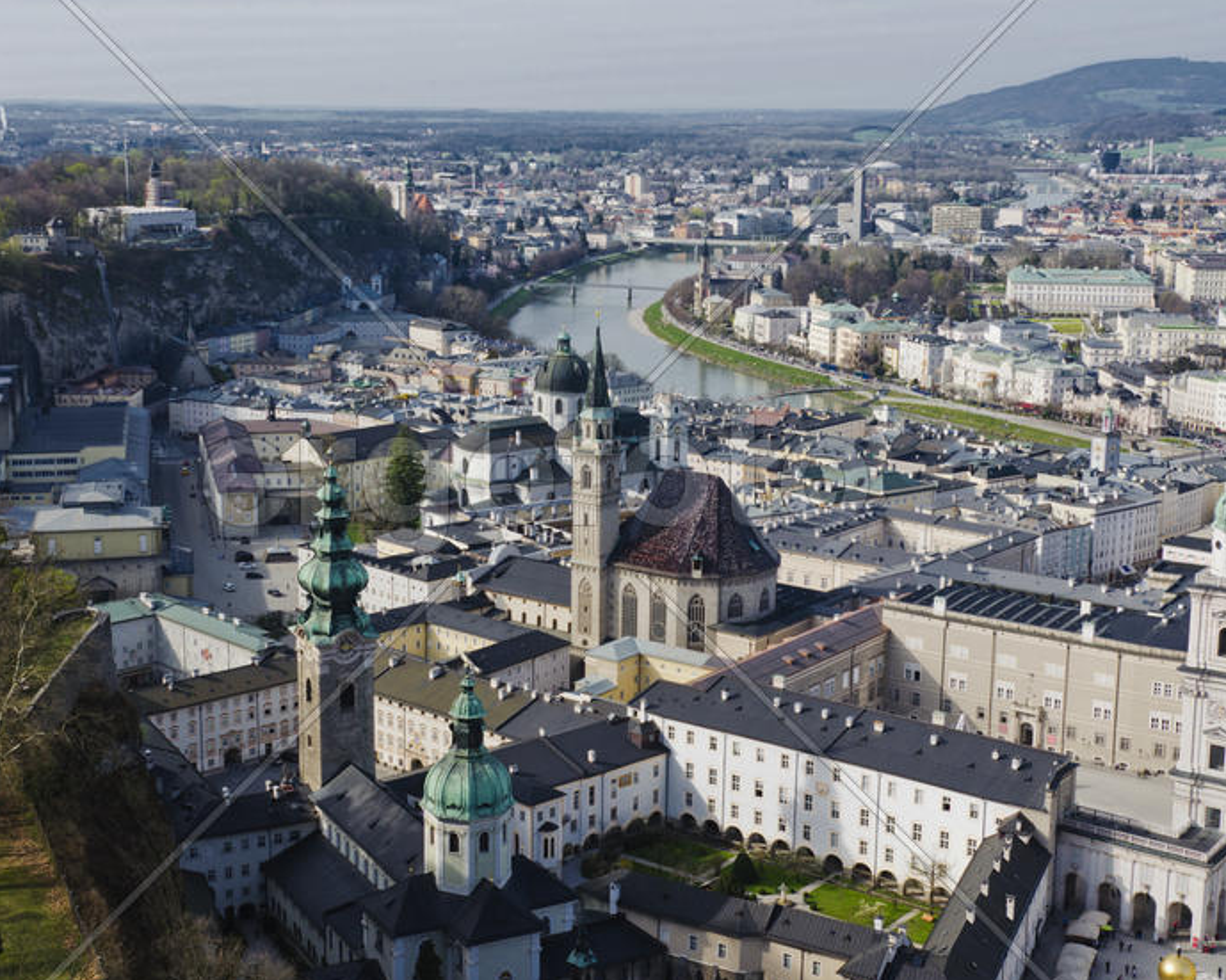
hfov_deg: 37.3
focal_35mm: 50
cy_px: 482
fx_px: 1814
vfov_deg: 30.2
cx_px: 546
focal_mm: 28
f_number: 8
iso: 100
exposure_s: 1/250
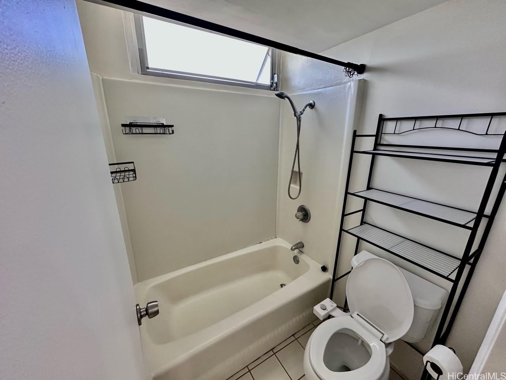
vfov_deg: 85.7
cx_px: 253
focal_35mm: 14
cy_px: 190
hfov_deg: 102.1
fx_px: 205
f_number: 2.2
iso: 200
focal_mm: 2.22
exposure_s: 1/120
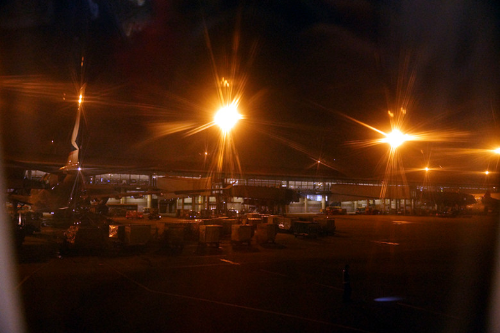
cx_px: 250
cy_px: 166
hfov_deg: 62.0
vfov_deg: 43.6
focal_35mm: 30
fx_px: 416
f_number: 2.8
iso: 1600
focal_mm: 20
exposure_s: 1/30
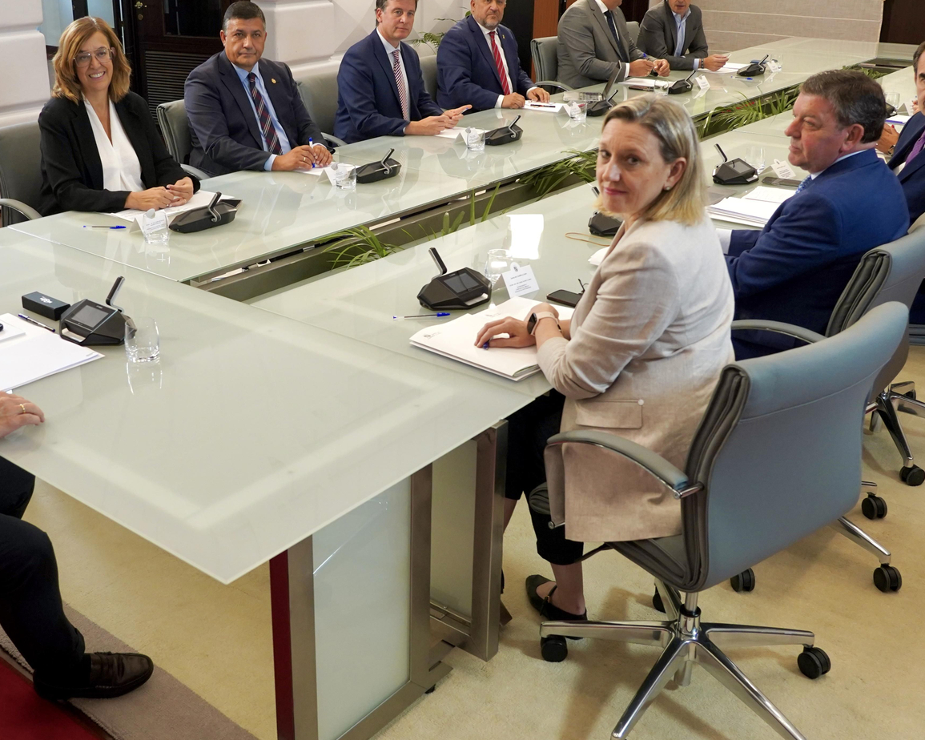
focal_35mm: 39
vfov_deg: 38.1
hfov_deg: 46.5
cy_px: 301
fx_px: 1068
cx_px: 351
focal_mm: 24
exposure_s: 1/320
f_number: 4
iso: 1600
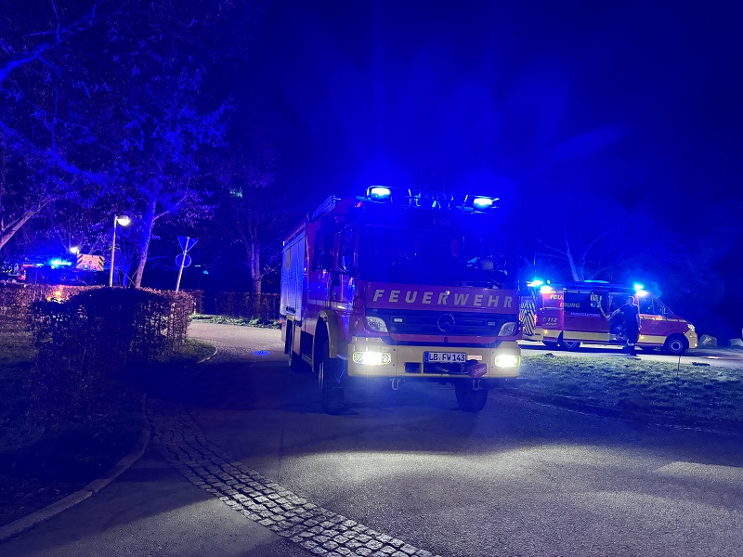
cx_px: 372
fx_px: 515
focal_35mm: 24
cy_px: 278
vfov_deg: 56.8
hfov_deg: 71.6
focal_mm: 6.76
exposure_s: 1/33
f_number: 1.78
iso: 1000
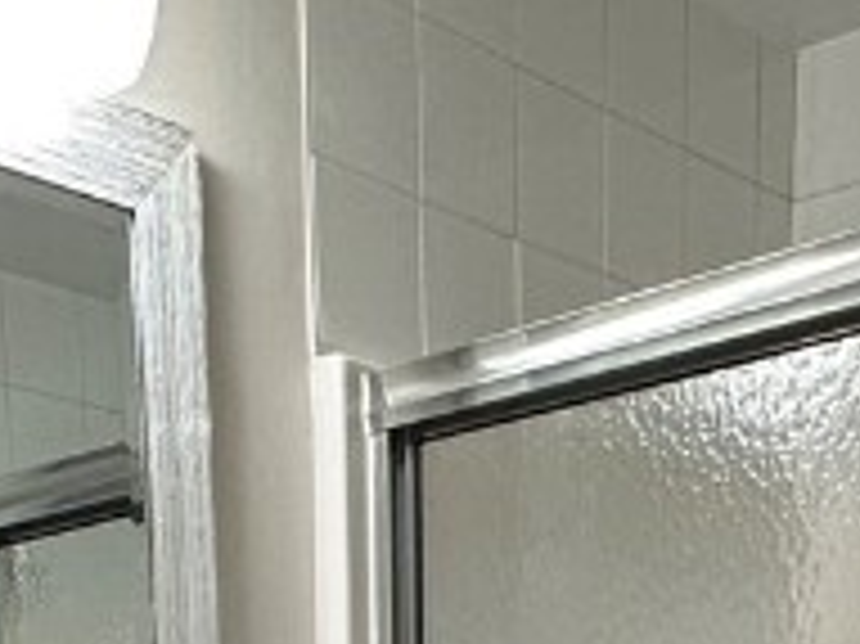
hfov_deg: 25.9
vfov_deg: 15.1
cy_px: 1365
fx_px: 1862
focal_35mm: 75
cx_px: 311
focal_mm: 2.22
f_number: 2.2
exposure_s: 1/120
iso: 160
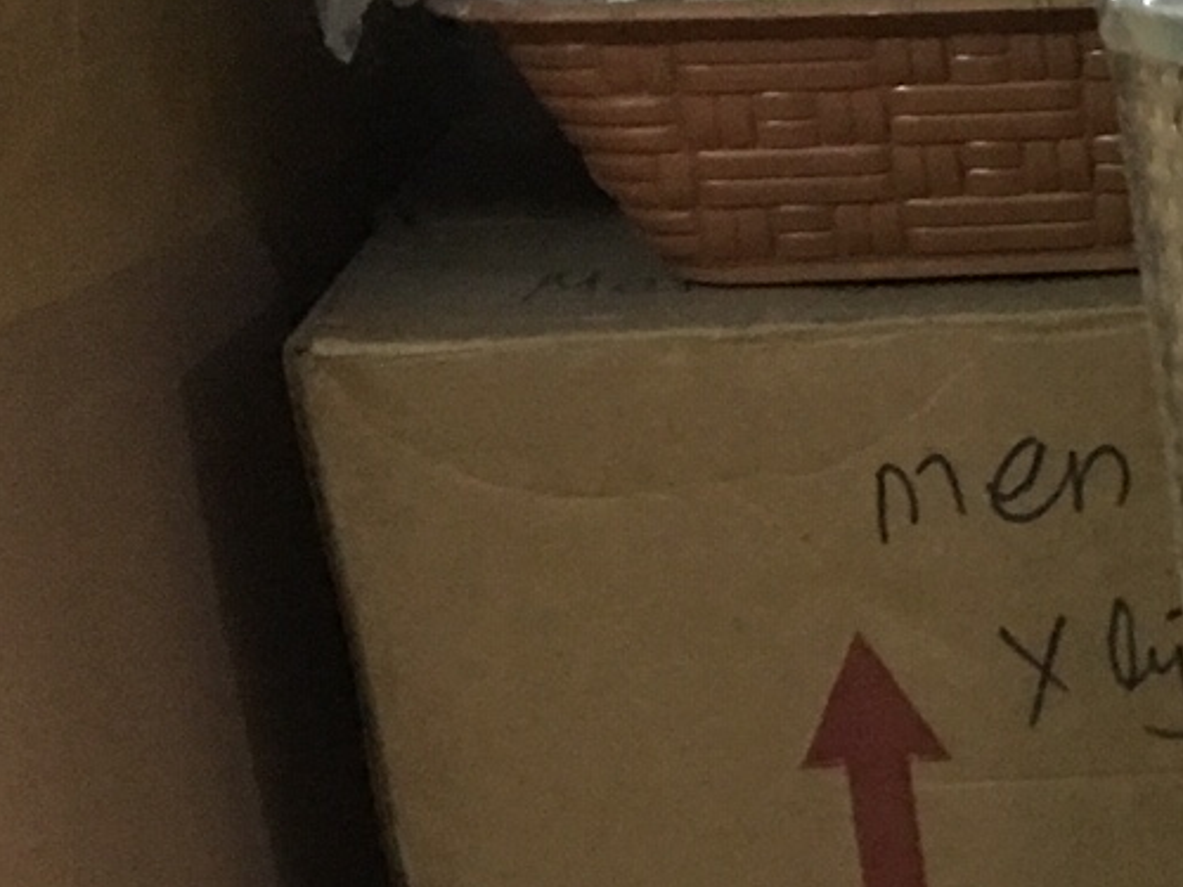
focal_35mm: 117
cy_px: 1284
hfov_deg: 15.2
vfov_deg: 12.1
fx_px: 3998
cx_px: 1945
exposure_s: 1/8
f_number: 2.2
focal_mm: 4.15
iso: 125
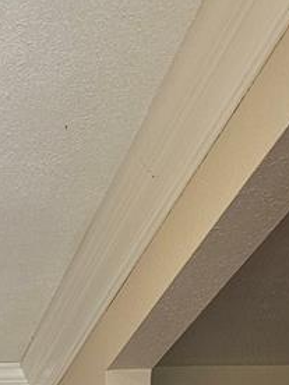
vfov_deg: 15.8
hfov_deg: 13.8
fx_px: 1113
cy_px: 756
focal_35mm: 100
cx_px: -158
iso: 160
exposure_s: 1/207
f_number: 1.7
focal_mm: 6.3
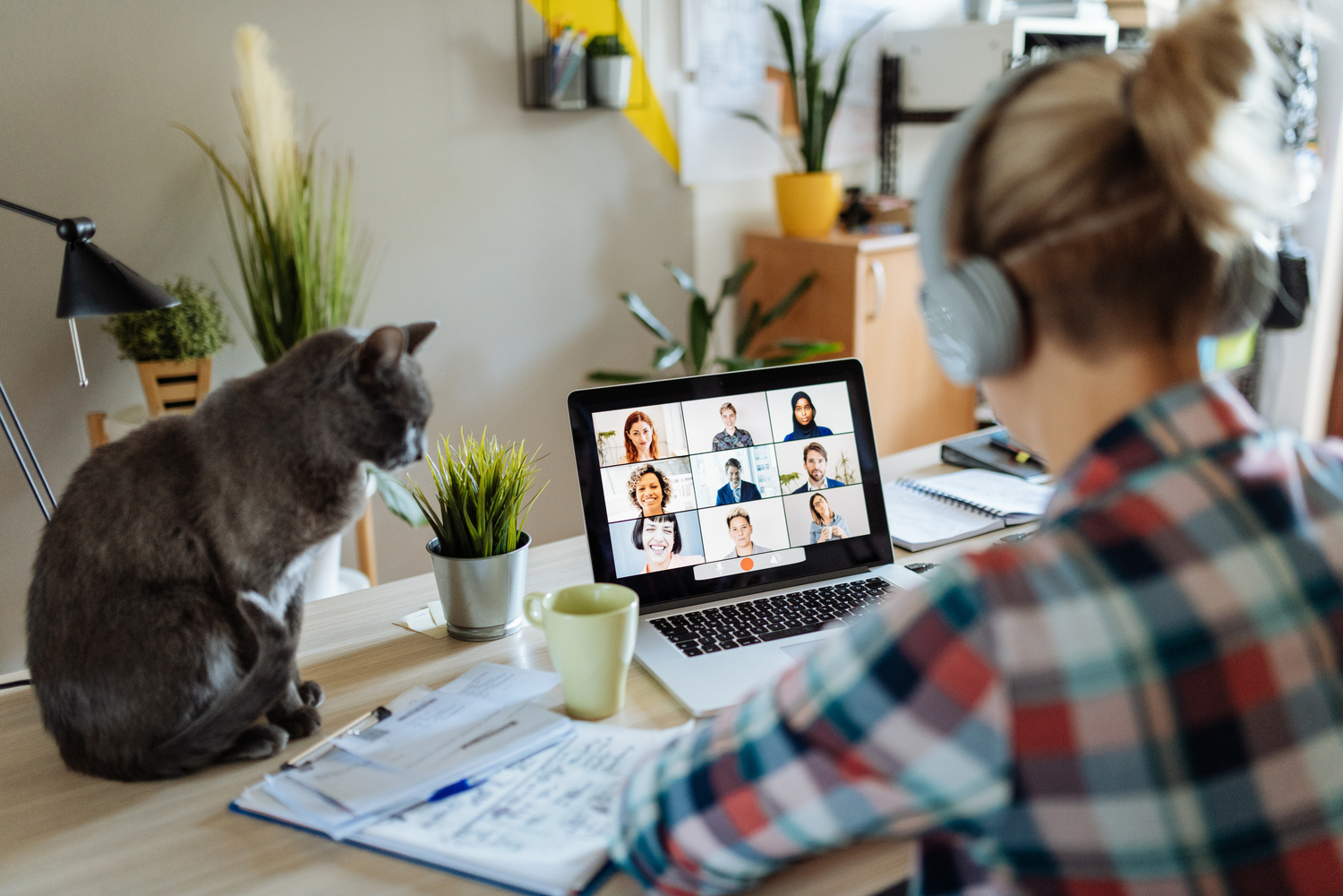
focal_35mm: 35
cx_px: 672
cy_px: 448
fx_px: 1306
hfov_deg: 54.4
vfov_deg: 37.9
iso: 1250
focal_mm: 35
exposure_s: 1/160
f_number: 1.8
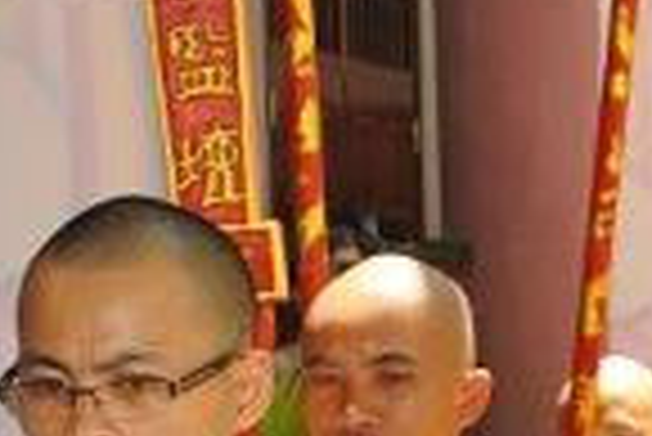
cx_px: 634
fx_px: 3843
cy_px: 796
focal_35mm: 212
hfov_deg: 9.6
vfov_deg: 6.4
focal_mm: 32
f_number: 5.6
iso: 200
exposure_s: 1/160
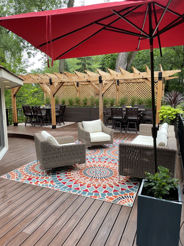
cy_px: 123
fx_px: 184
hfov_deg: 53.1
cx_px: 92
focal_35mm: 26
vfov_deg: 67.3
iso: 32
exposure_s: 1/342
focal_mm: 4.2
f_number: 1.6
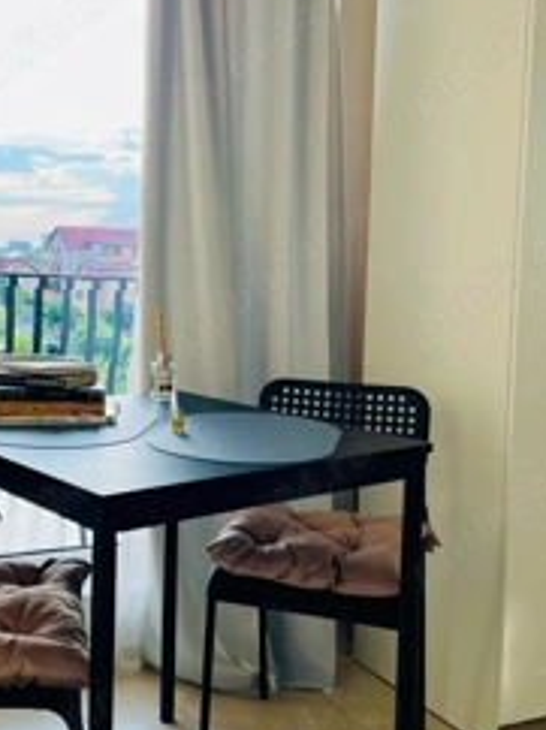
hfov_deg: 32.5
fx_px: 906
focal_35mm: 43
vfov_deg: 43.8
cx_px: 100
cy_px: 314
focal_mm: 5.1
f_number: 1.6
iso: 50
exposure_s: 1/336
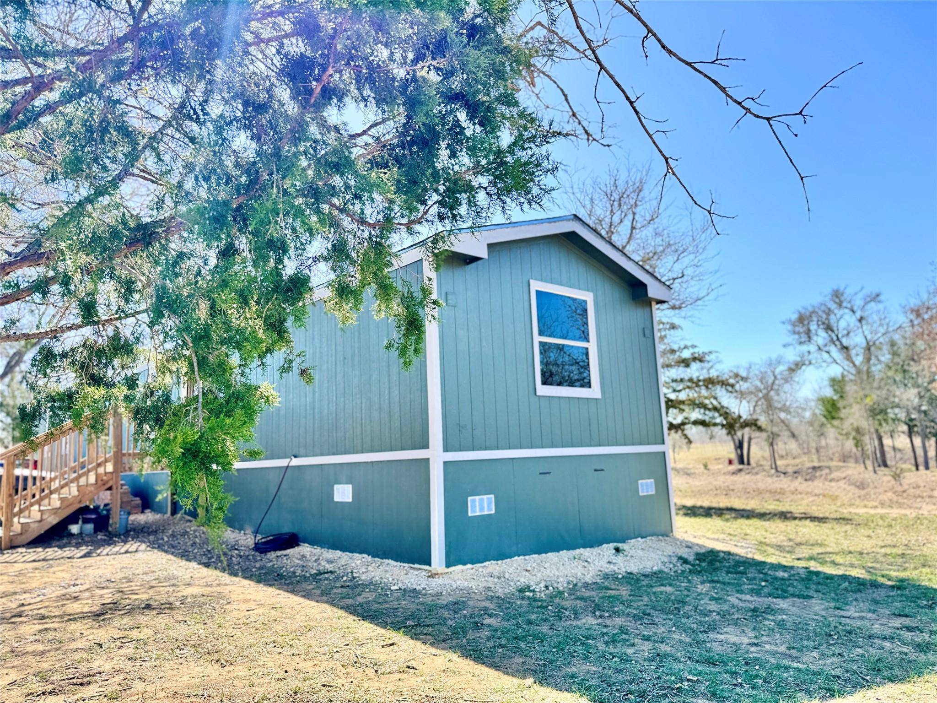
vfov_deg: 56.8
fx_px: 650
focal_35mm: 24
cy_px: 352
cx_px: 468
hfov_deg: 71.6
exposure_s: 1/876
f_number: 1.78
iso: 80
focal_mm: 6.76
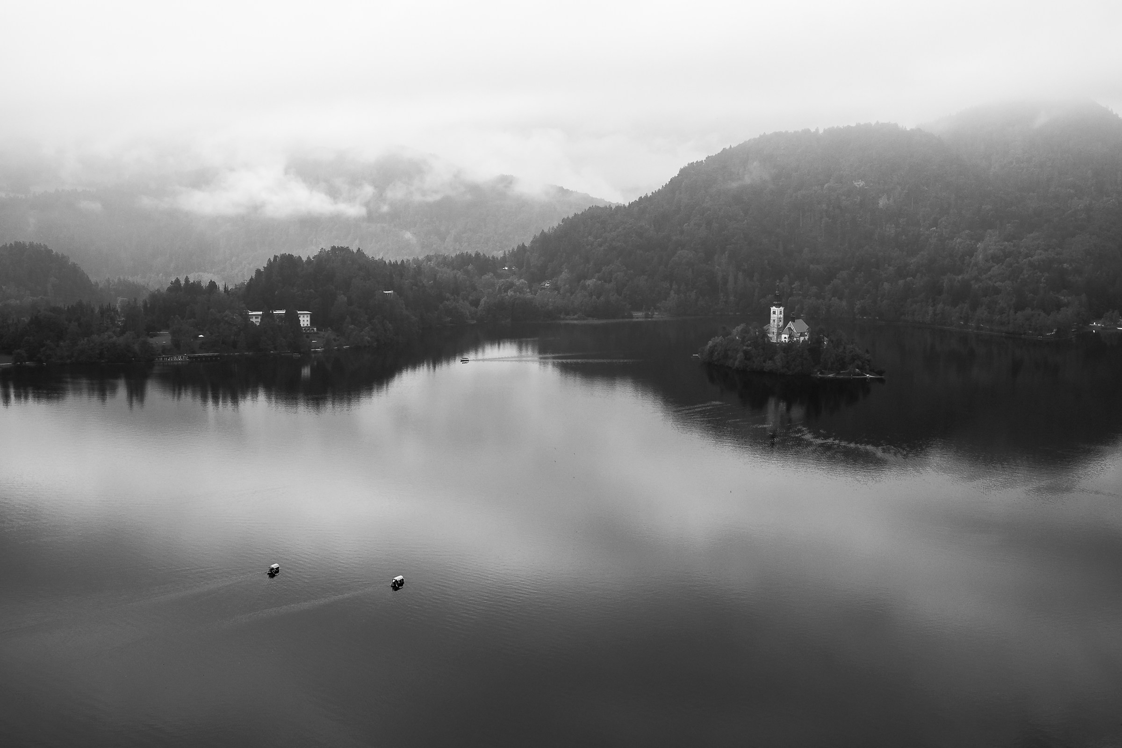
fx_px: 1402
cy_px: 374
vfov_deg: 29.9
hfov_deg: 43.6
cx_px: 561
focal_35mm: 45
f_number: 9
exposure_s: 1/500
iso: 400
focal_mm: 30.2
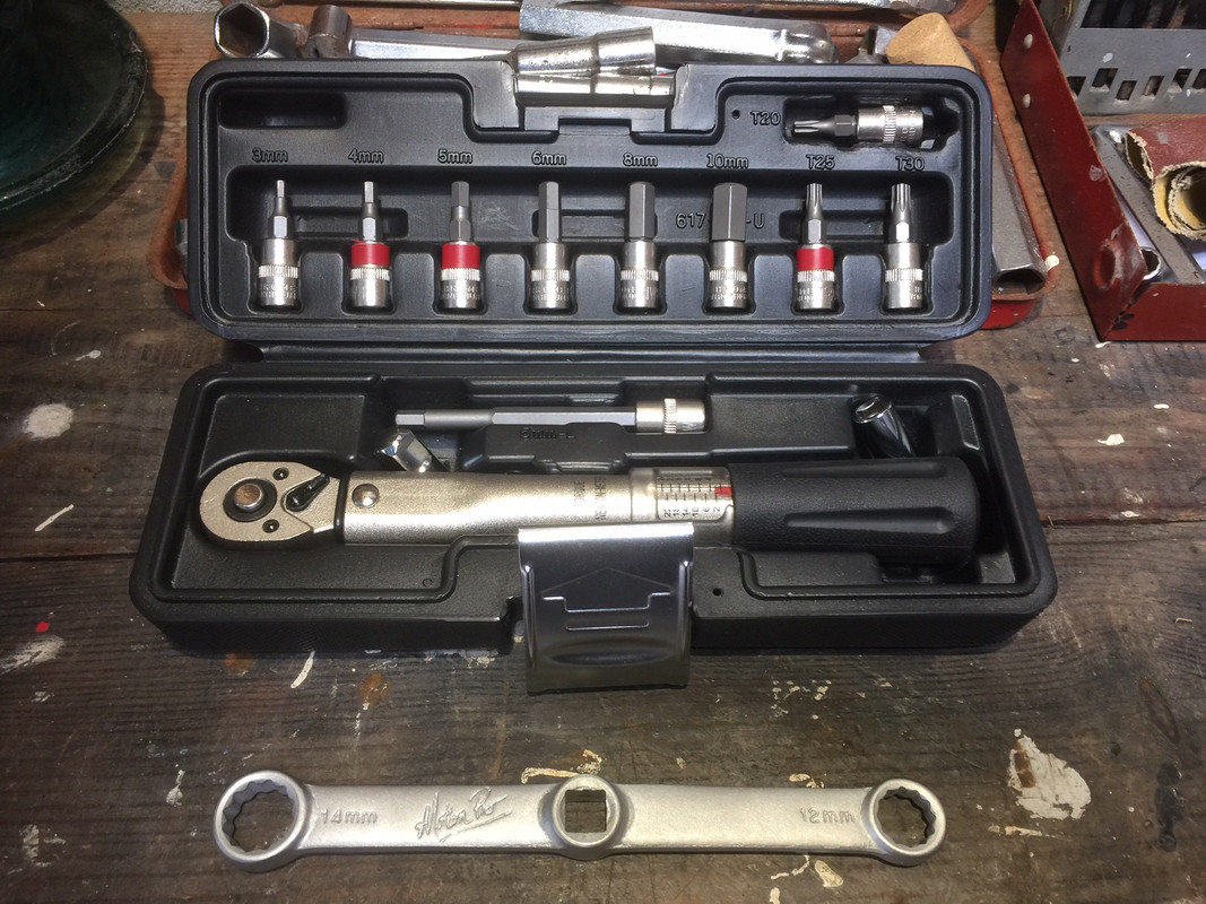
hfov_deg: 61.7
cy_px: 452
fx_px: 1010
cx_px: 603
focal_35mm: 29
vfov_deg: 48.2
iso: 40
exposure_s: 1/17
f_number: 2.2
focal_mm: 4.15
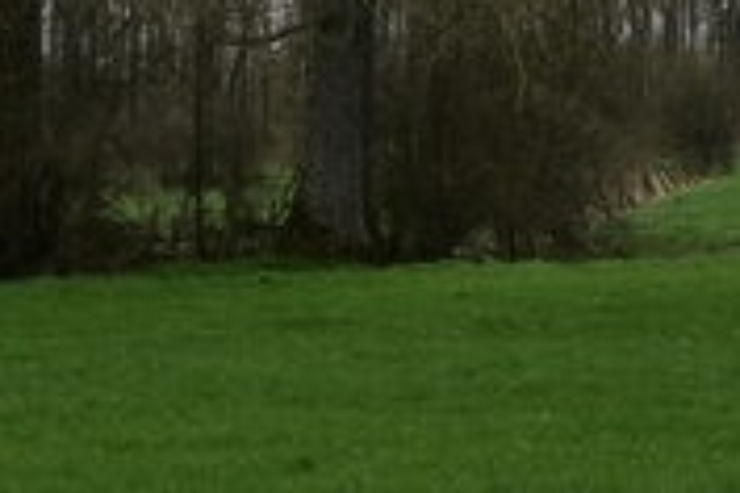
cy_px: -338
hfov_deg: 12.6
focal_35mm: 163
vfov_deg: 8.2
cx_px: 410
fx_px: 3350
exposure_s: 1/125
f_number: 11
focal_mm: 32
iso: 160
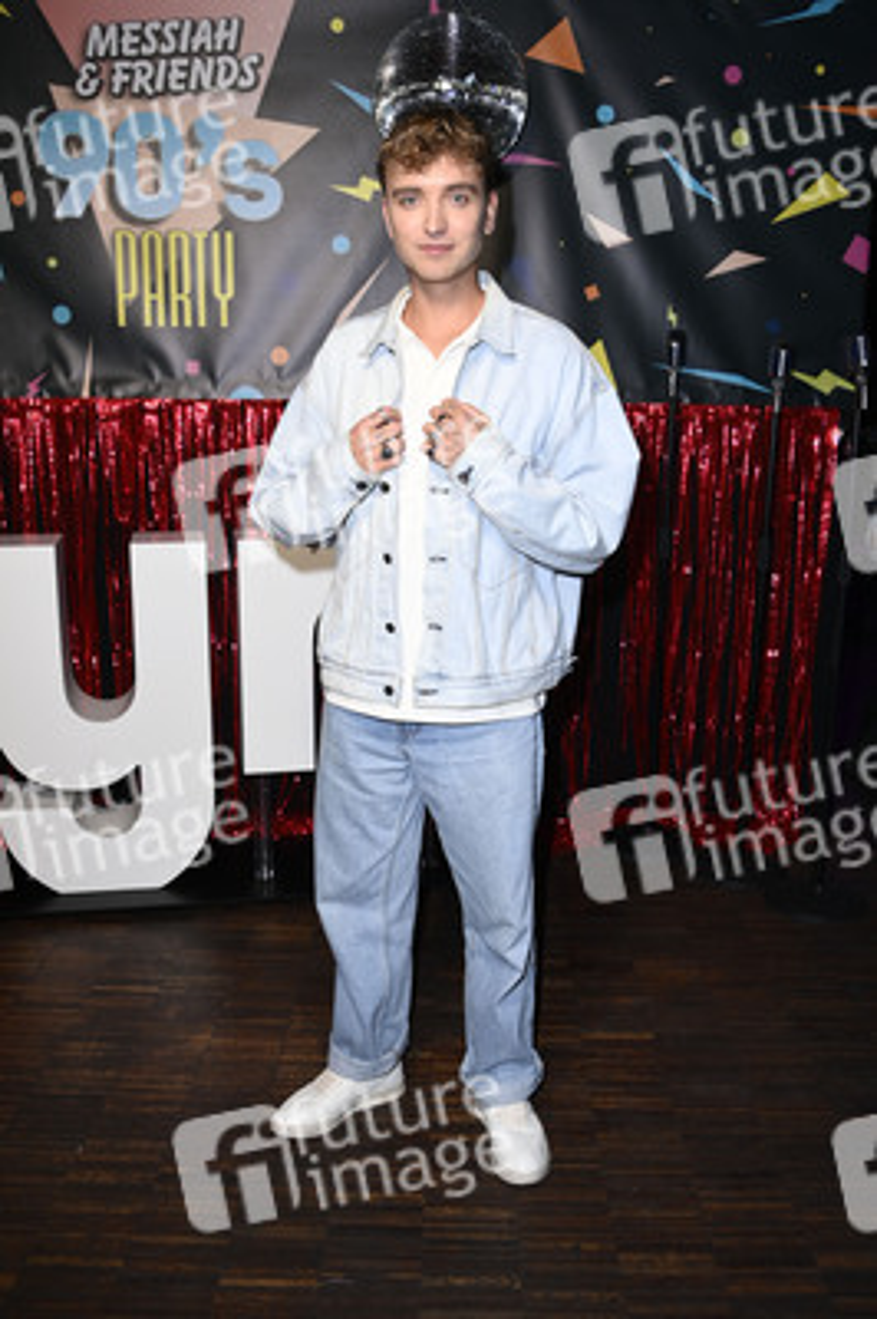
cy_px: 660
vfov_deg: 58.8
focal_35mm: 32
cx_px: 438
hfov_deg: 41.0
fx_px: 1171
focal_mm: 32
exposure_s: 1/250
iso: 1600
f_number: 5.6
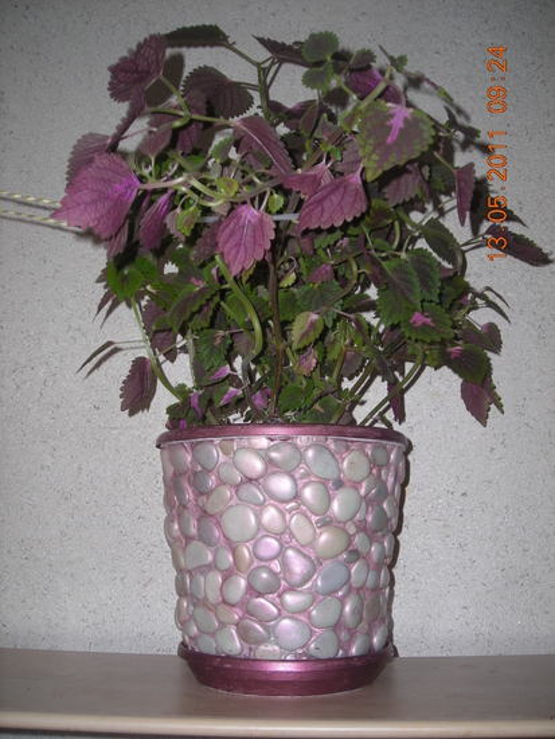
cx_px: 278
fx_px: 812
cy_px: 370
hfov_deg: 37.7
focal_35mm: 38
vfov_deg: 49.0
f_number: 3.2
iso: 50
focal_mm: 6.3
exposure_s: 1/60
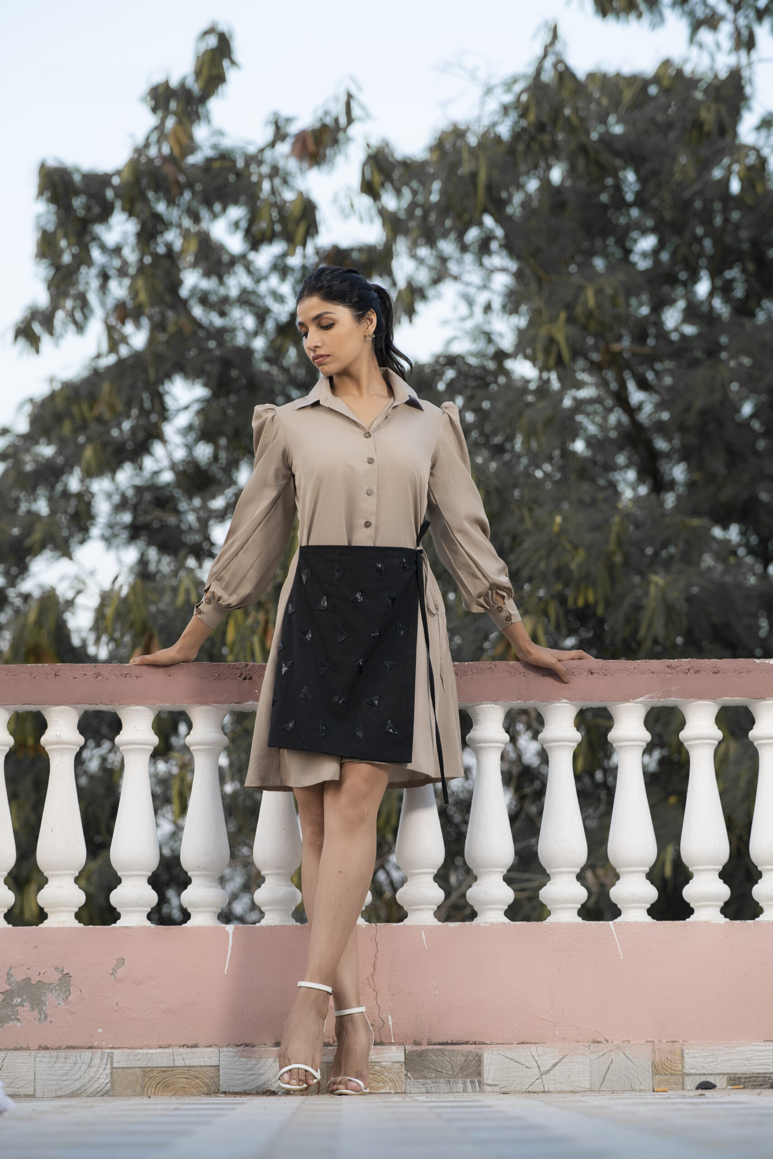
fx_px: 2737
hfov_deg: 16.1
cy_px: 580
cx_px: 386
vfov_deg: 23.9
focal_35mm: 85
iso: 320
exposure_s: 1/640
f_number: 2.8
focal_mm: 85
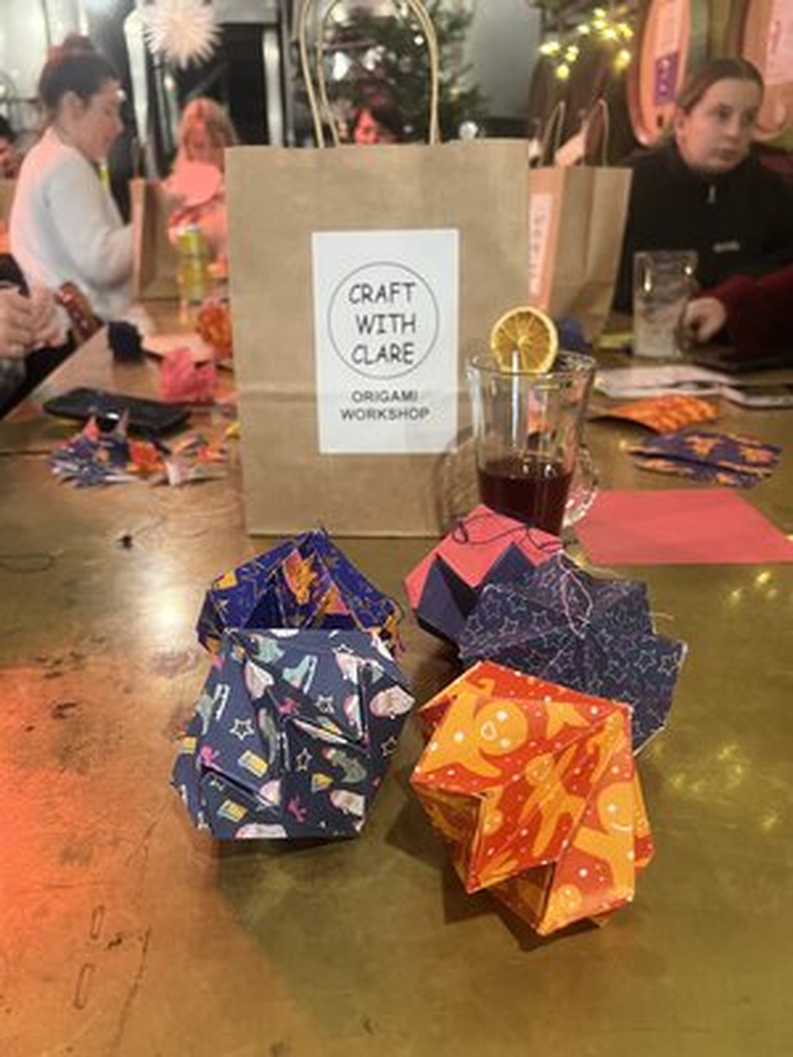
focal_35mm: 26
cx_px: 396
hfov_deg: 53.1
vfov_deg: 67.3
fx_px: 794
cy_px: 528
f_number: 1.5
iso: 500
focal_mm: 5.7
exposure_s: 1/33
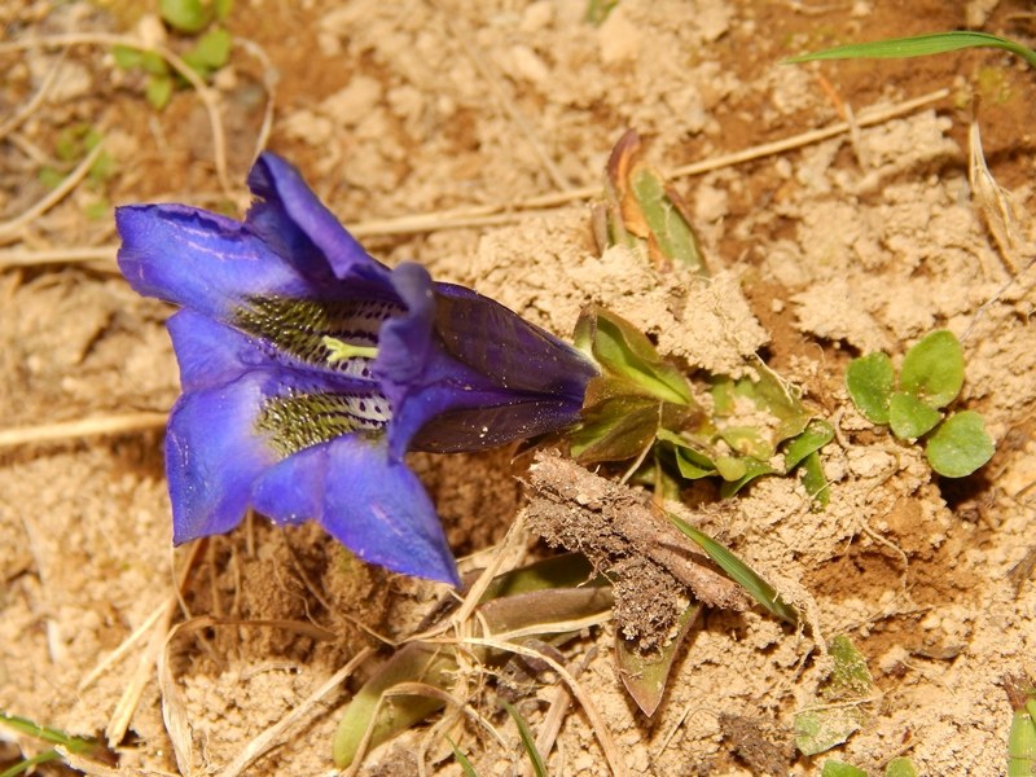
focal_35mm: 105
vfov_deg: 14.1
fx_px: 3142
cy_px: 388
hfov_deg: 18.7
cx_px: 518
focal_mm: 18.7
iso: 125
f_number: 9
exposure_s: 1/40
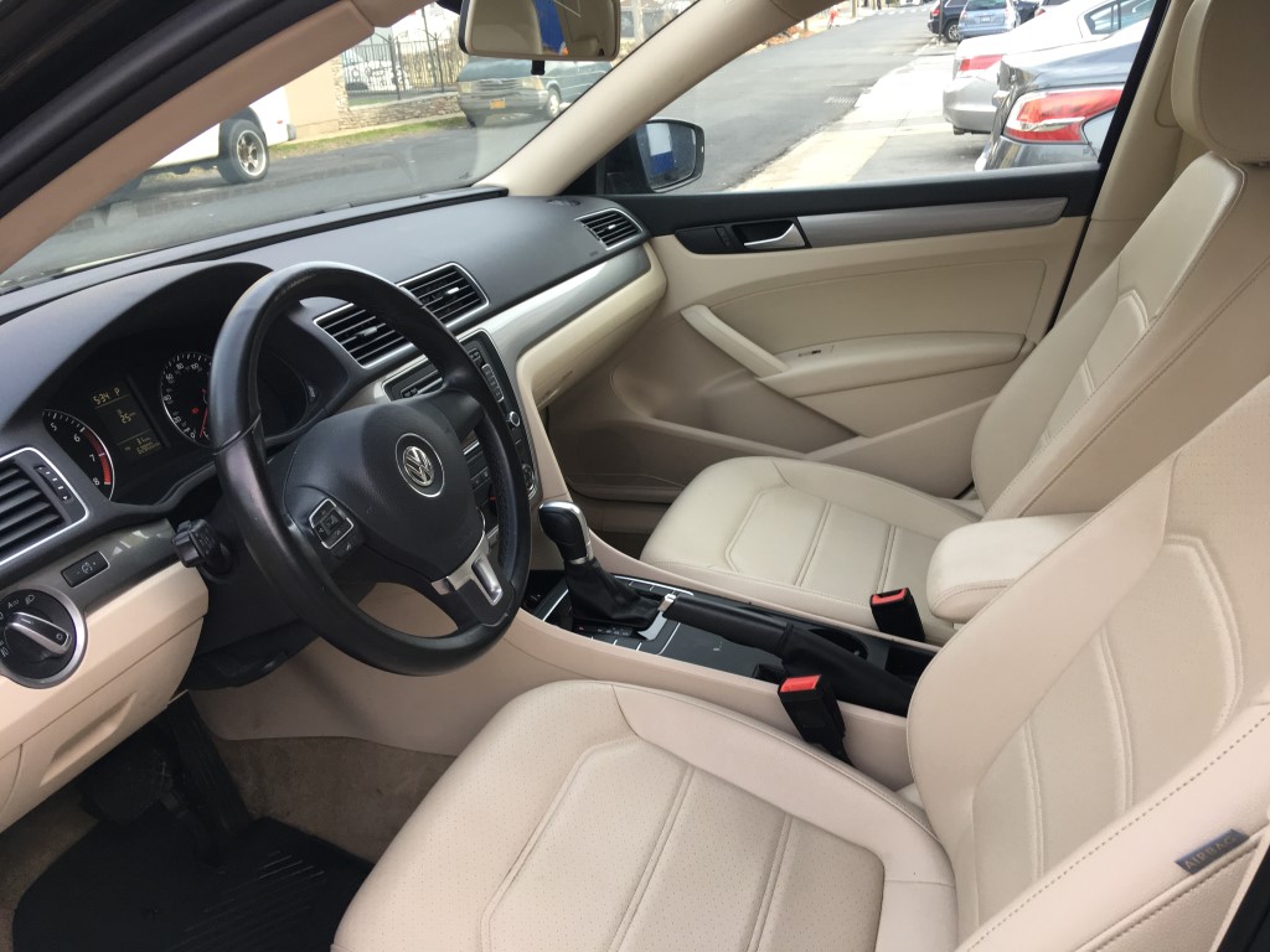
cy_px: 476
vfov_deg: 48.2
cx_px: 635
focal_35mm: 29
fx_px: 1064
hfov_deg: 61.7
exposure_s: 1/120
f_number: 2.2
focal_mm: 4.15
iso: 40
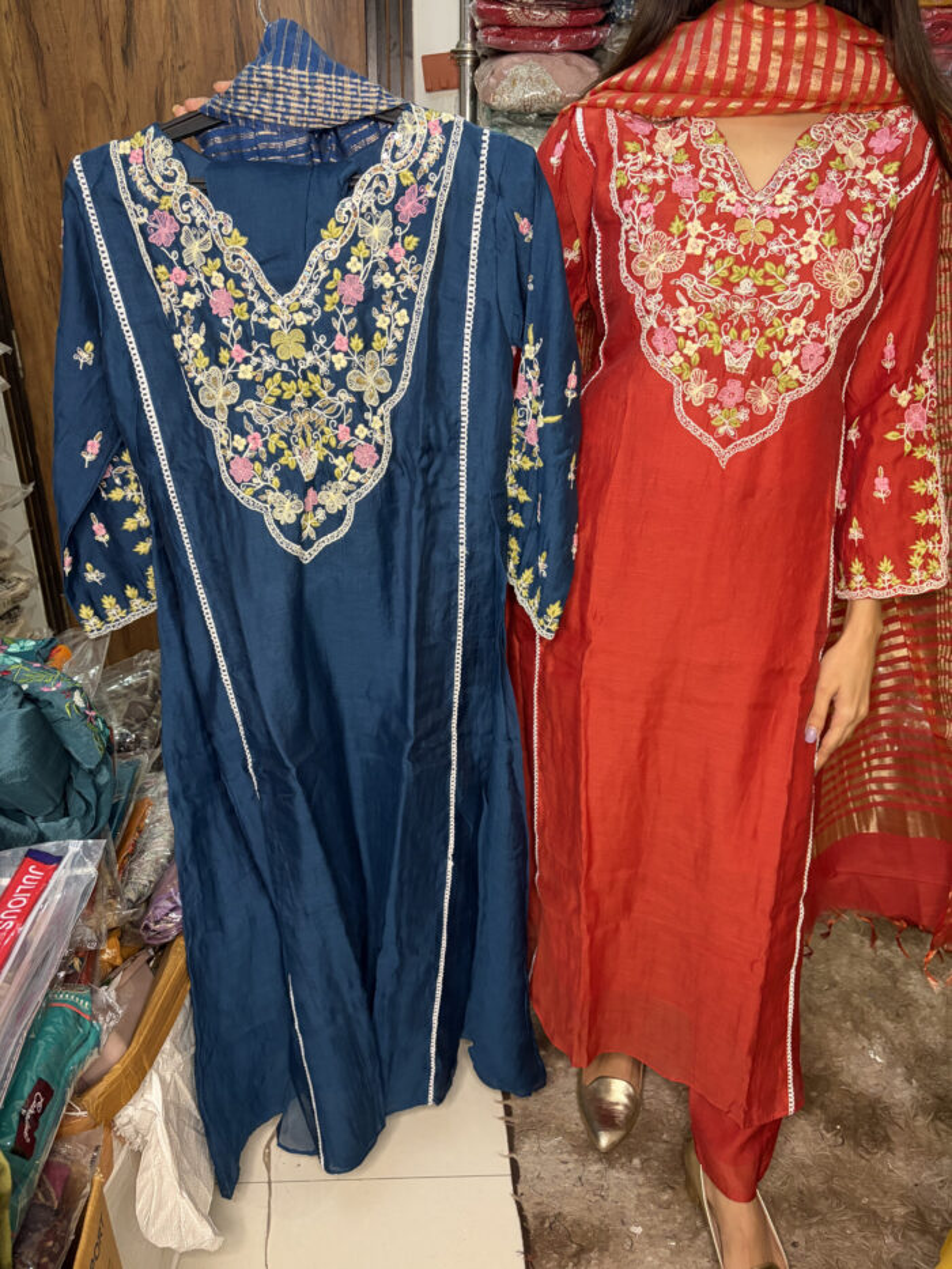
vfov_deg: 67.3
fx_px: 953
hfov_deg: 53.1
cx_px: 476
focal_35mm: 26
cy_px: 634
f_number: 1.6
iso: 250
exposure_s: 1/50
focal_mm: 5.96
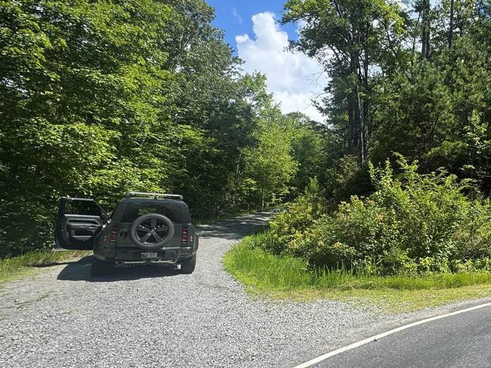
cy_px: 185
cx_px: 435
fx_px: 355
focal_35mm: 25
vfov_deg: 54.9
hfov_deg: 59.8
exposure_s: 1/821
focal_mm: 2.22
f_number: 2.2
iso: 40
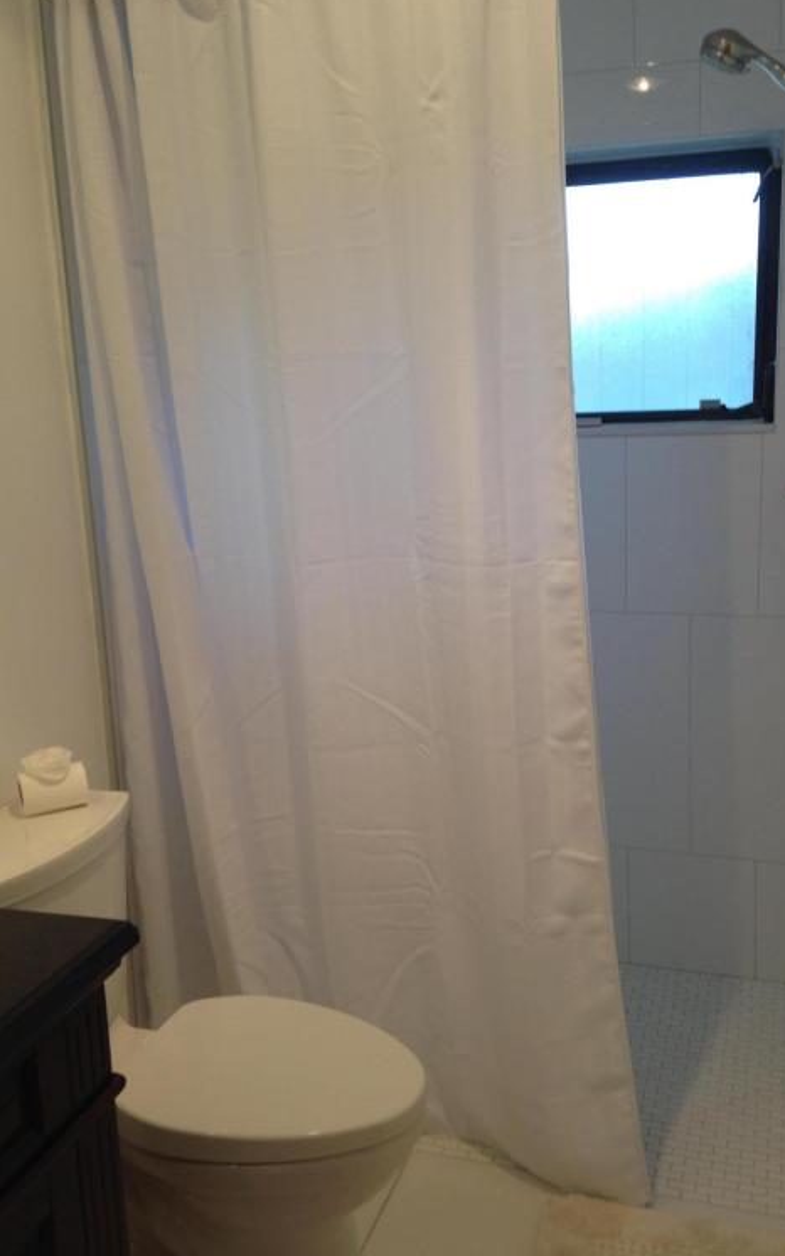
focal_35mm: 36
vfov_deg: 54.0
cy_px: 636
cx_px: 403
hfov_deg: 35.3
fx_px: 1233
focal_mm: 4.12
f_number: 2.4
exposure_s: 1/120
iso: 64
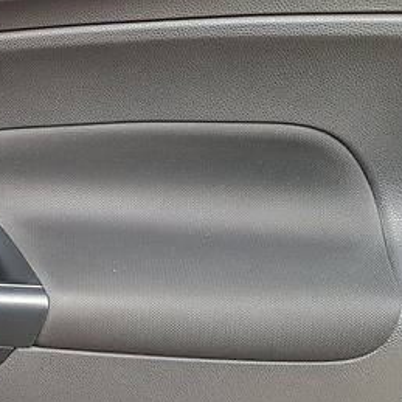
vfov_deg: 24.3
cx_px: -123
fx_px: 933
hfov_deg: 21.9
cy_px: 203
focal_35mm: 71
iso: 80
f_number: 1.7
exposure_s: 1/50
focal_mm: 4.2
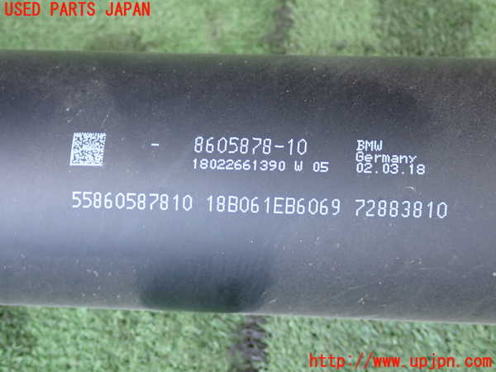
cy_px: 186
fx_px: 774
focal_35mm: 54
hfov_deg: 35.5
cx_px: 248
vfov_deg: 27.0
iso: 320
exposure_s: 1/50
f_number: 3.3
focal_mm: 9.65
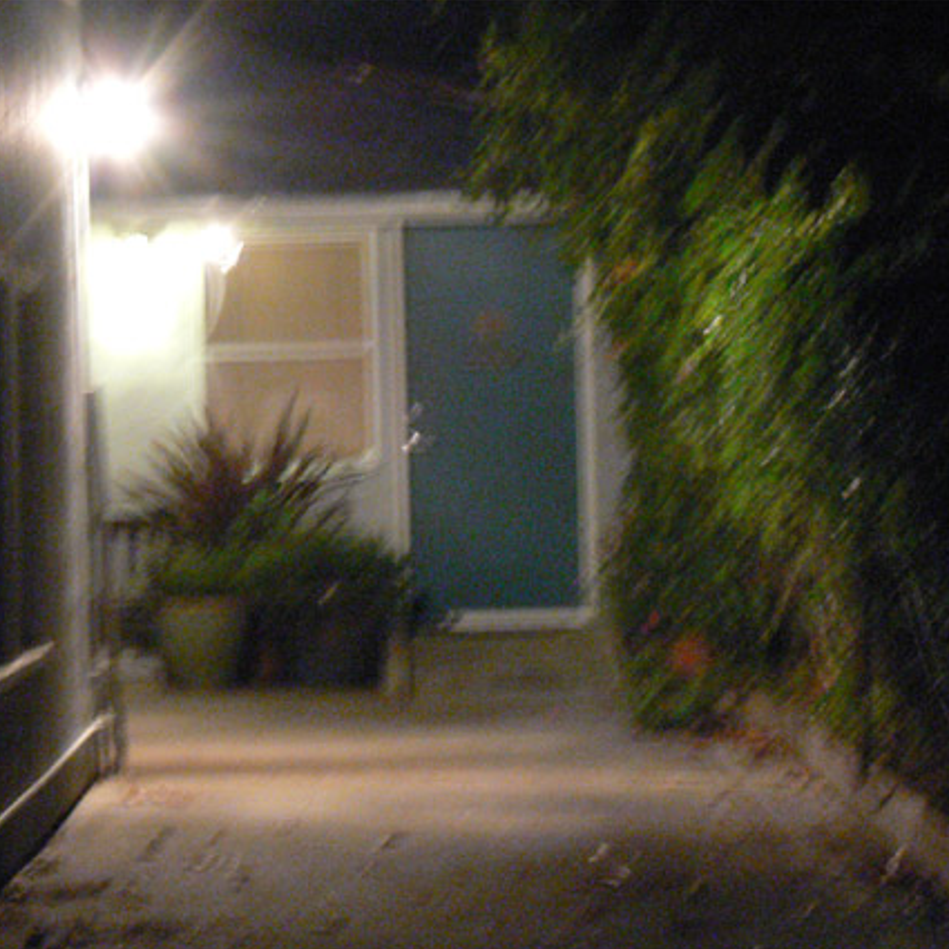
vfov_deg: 10.5
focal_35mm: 166
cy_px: 476
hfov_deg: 10.5
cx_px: 391
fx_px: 5149
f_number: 6.3
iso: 400
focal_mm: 23.2
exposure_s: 1/1.3
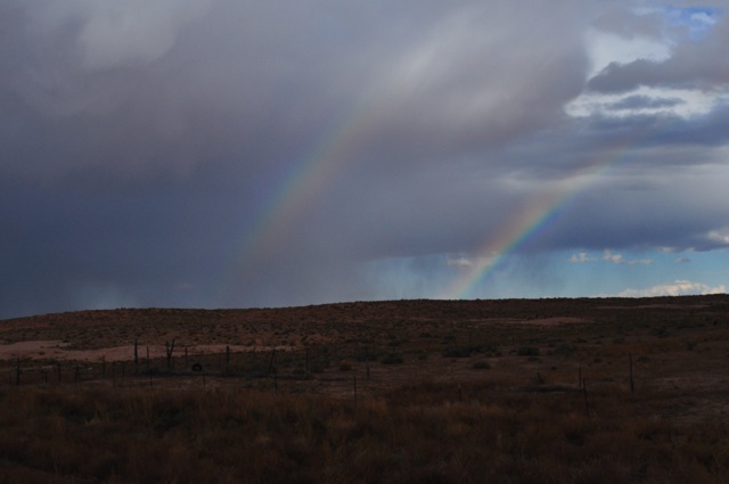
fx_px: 971
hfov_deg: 41.2
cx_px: 364
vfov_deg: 28.0
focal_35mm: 48
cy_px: 242
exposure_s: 1/500
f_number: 11
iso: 280
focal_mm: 32
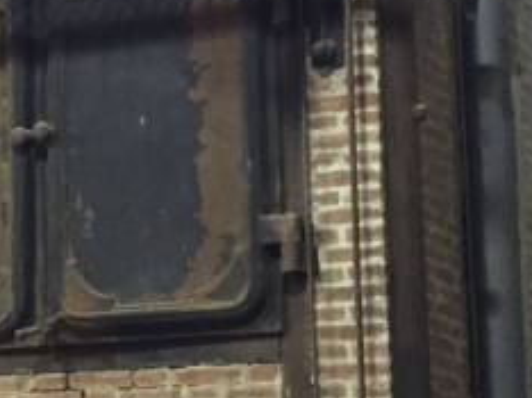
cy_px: 293
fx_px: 1950
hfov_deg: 14.6
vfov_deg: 11.6
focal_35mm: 127
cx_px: -225
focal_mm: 4.15
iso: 320
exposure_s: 1/17
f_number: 2.2
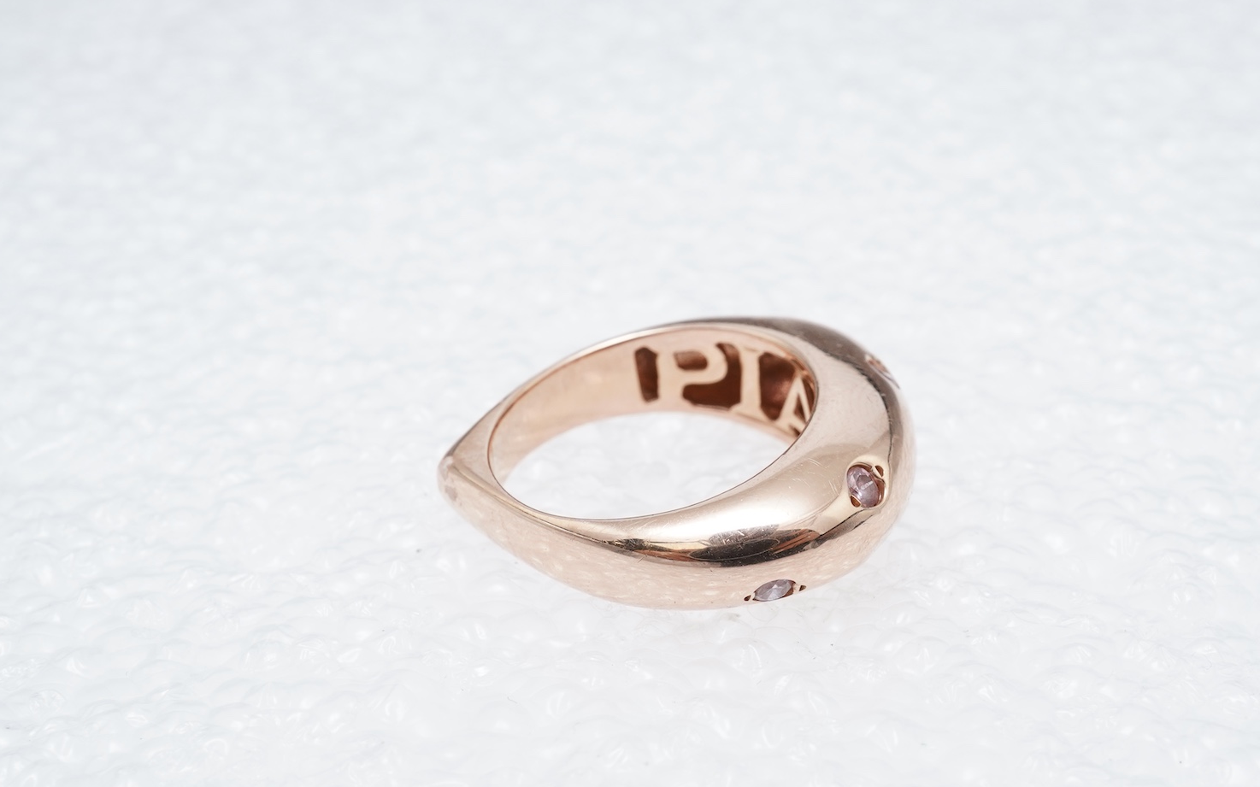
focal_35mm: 56
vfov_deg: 23.1
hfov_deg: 36.2
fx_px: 1923
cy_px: 495
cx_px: 743
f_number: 22
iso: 640
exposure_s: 1/125
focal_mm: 30
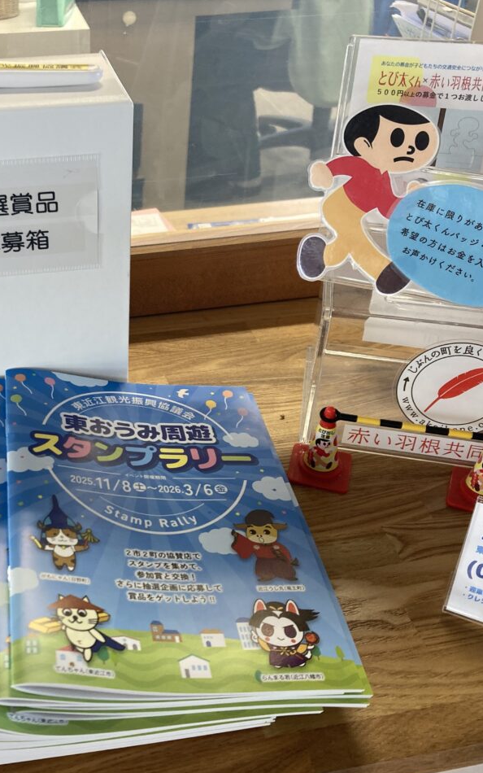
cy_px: 389
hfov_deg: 31.4
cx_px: 120
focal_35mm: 40
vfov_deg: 49.3
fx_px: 842
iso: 64
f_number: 1.8
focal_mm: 3.99
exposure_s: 1/41
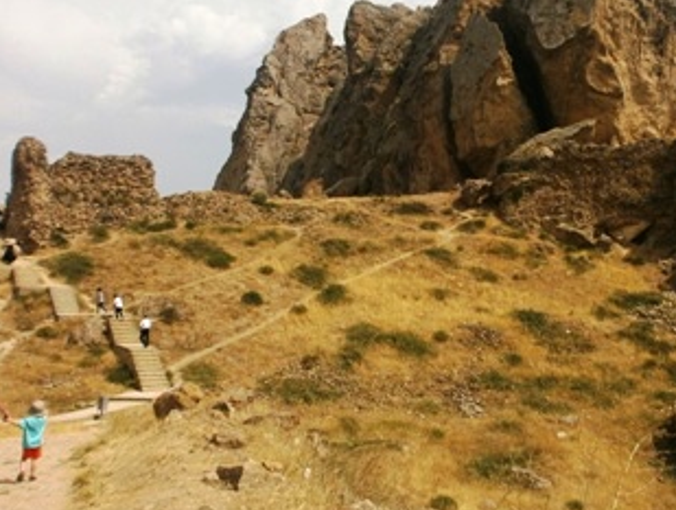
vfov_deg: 36.7
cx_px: 450
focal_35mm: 39
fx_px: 763
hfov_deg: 47.0
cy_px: 190
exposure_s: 1/250
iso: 100
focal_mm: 4.8
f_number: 10
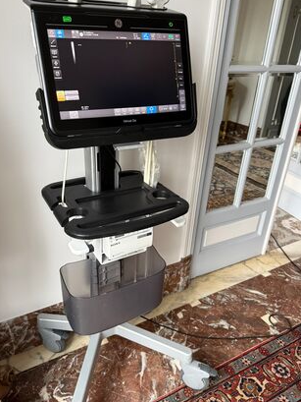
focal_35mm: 27
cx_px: 134
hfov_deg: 51.3
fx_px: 313
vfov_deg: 65.3
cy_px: 203
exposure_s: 1/60
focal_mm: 6.76
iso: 400
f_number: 1.78
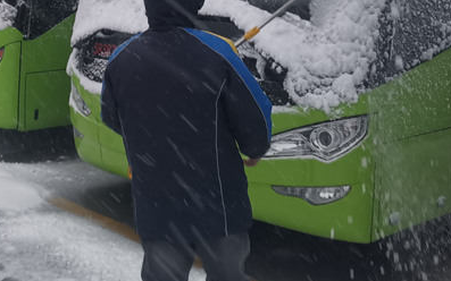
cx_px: 91
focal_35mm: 62
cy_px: 38
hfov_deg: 32.1
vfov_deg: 20.6
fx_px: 762
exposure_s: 1/100
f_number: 1.8
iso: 160
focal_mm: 5.58
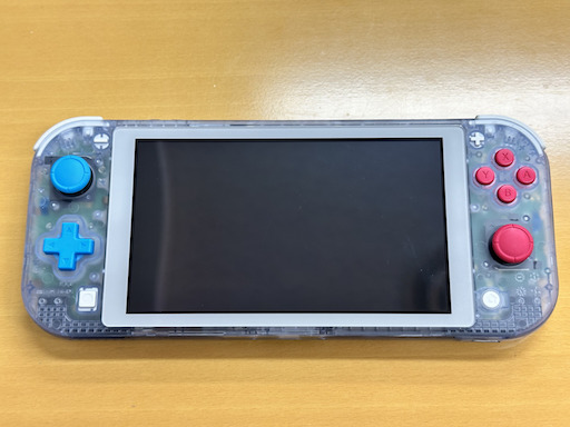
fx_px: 790
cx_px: 285
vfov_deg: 30.3
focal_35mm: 48
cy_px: 214
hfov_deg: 39.7
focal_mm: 6.86
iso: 50
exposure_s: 1/50
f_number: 1.78
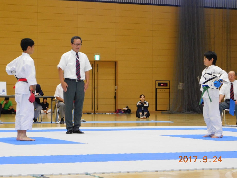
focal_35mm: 115
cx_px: 118
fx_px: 788
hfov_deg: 17.1
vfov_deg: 12.9
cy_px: 89
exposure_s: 1/30
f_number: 4.8
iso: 360
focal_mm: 20.3
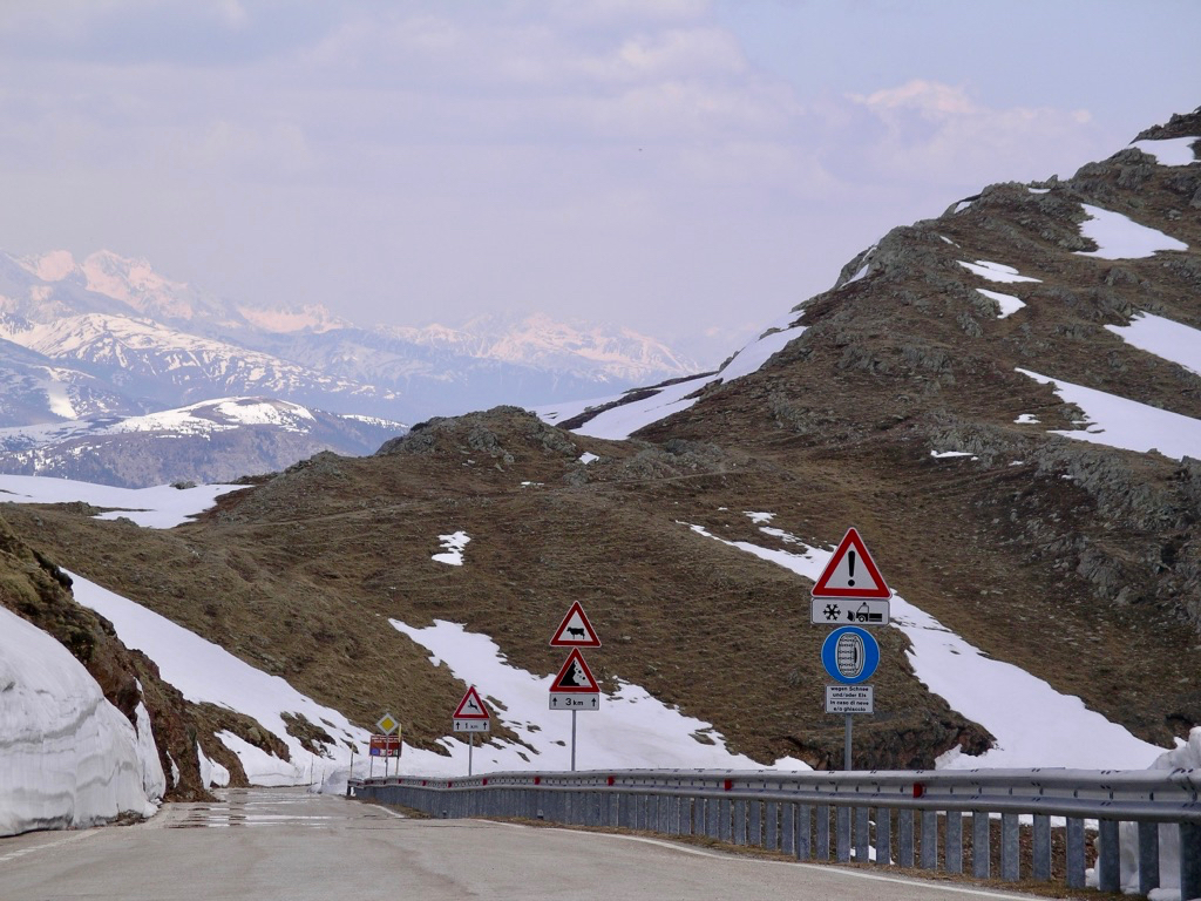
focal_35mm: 187
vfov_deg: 7.9
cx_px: 600
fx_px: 6488
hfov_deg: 10.6
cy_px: 450
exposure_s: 1/500
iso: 64
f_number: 5.6
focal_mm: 39
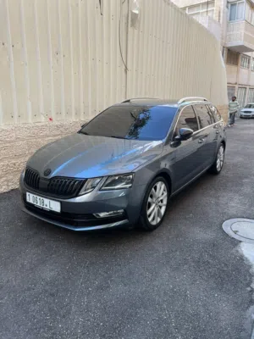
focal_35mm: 26
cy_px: 170
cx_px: 127
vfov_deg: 67.3
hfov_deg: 53.1
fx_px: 254
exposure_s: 1/100
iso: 100
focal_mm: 5.7
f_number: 1.5
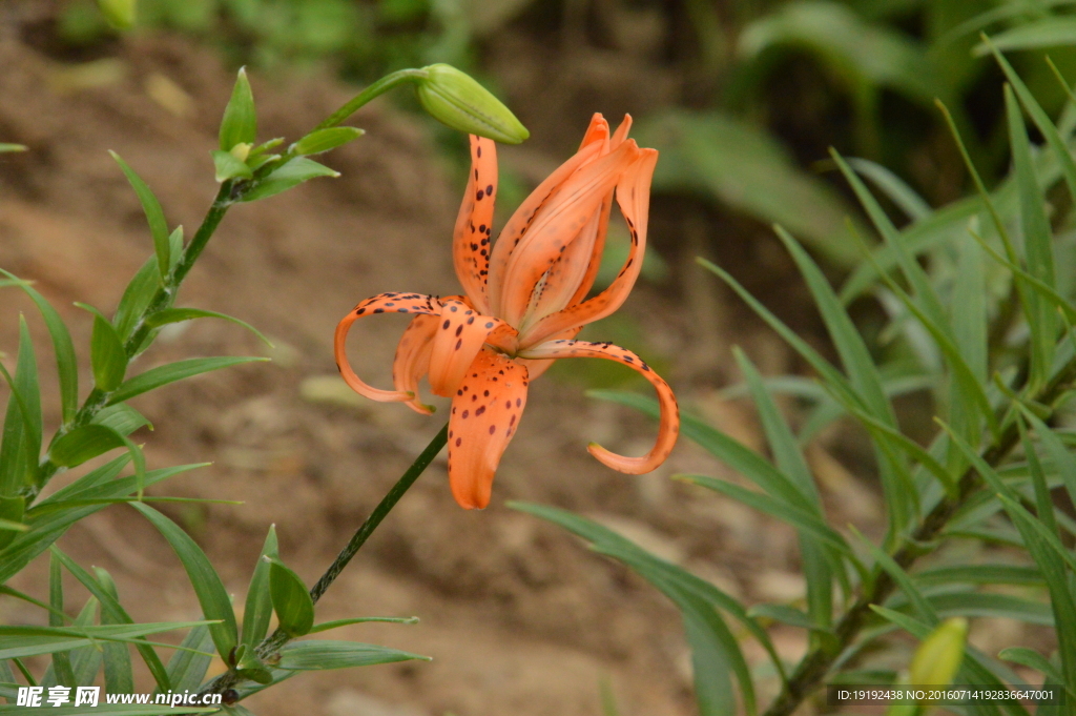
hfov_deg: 4.6
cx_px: 538
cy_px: 358
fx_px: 13439
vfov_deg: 3.1
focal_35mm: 450
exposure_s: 1/250
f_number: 18
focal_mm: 300
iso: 2500
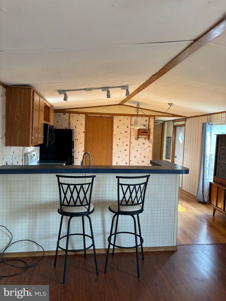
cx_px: 113
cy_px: 150
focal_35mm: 26
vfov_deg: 67.3
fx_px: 226
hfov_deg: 53.0
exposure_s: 1/121
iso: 100
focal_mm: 5.96
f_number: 1.6
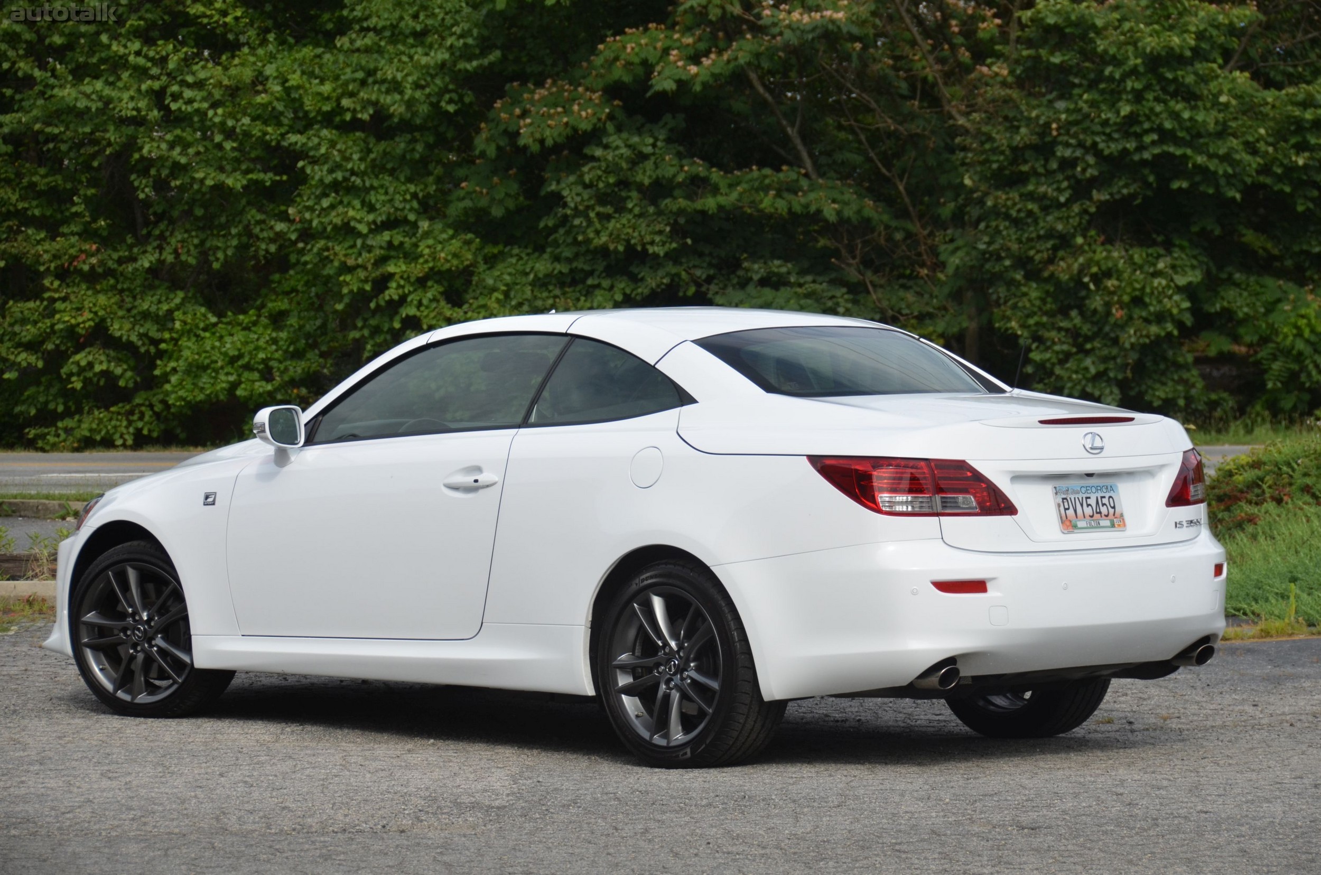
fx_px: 4504
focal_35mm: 123
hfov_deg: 16.7
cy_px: 438
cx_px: 660
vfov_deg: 11.1
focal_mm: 82
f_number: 5.6
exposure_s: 1/1600
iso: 400
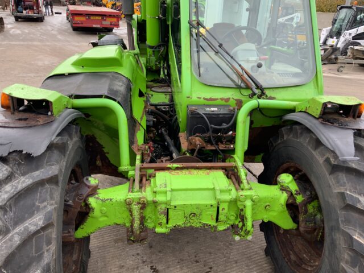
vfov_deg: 48.2
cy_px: 136
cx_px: 182
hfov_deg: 61.7
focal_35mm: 29
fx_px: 305
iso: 25
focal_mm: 3
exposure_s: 1/122
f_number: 1.8
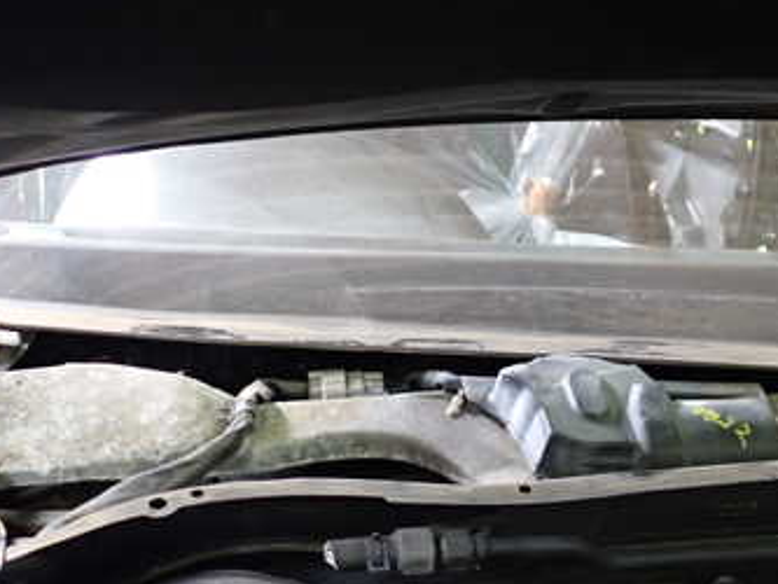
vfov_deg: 26.8
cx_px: 411
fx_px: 1214
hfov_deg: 35.5
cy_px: 423
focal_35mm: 54
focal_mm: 5.4
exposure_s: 1/30
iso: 500
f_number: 2.3
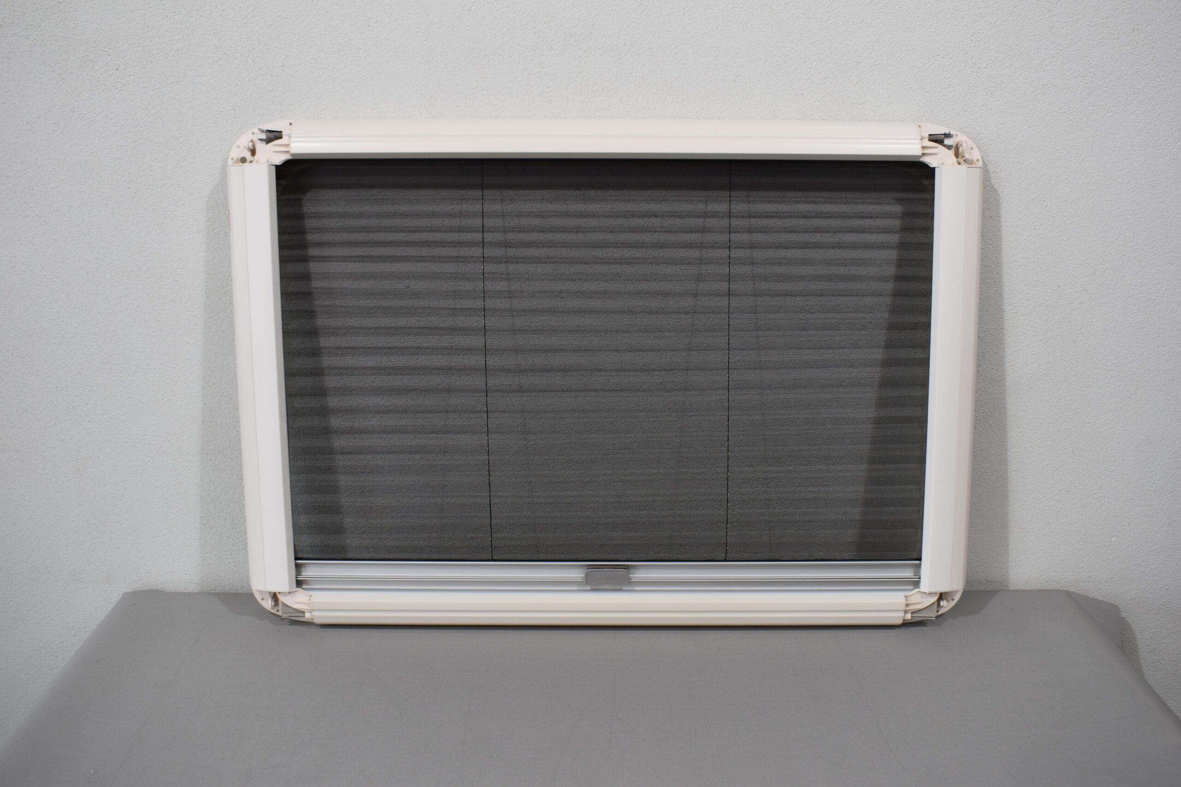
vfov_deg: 41.7
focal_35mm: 32
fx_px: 1033
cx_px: 590
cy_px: 394
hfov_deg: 59.5
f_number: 5.6
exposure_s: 1/125
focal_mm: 21
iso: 360
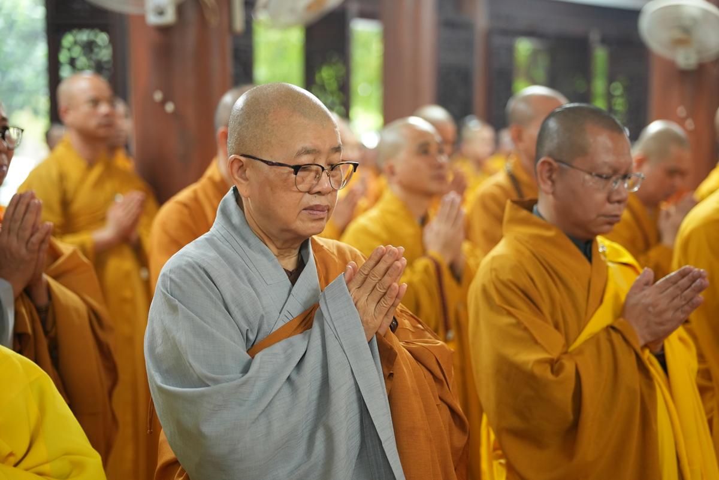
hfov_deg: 29.2
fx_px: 1379
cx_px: 360
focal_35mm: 69
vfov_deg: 19.8
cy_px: 240
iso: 2000
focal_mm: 69
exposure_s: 1/100
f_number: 2.8
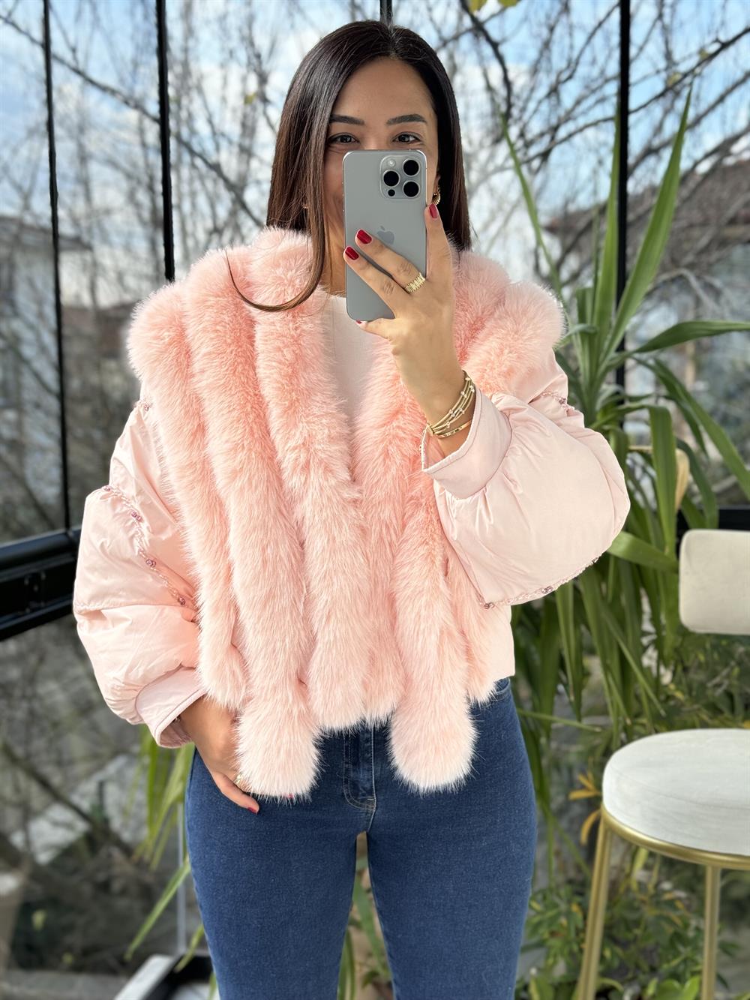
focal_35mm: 48
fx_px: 1386
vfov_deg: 39.7
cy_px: 500
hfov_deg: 30.3
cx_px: 375
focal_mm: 6.76
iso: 64
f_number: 1.78
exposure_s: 1/213
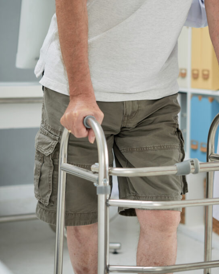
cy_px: 137
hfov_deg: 18.0
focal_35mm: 85
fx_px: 688
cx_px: 148
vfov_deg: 22.5
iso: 100
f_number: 3.3
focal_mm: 60
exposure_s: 1/90
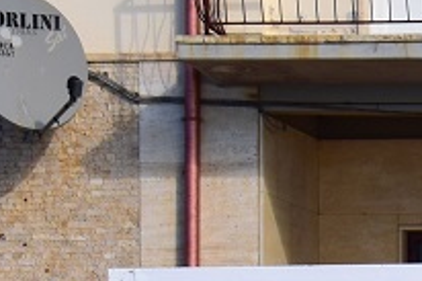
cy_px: 470
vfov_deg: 3.3
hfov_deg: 4.7
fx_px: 4908
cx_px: 1211
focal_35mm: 419
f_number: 14
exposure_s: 1/100
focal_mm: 48
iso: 100
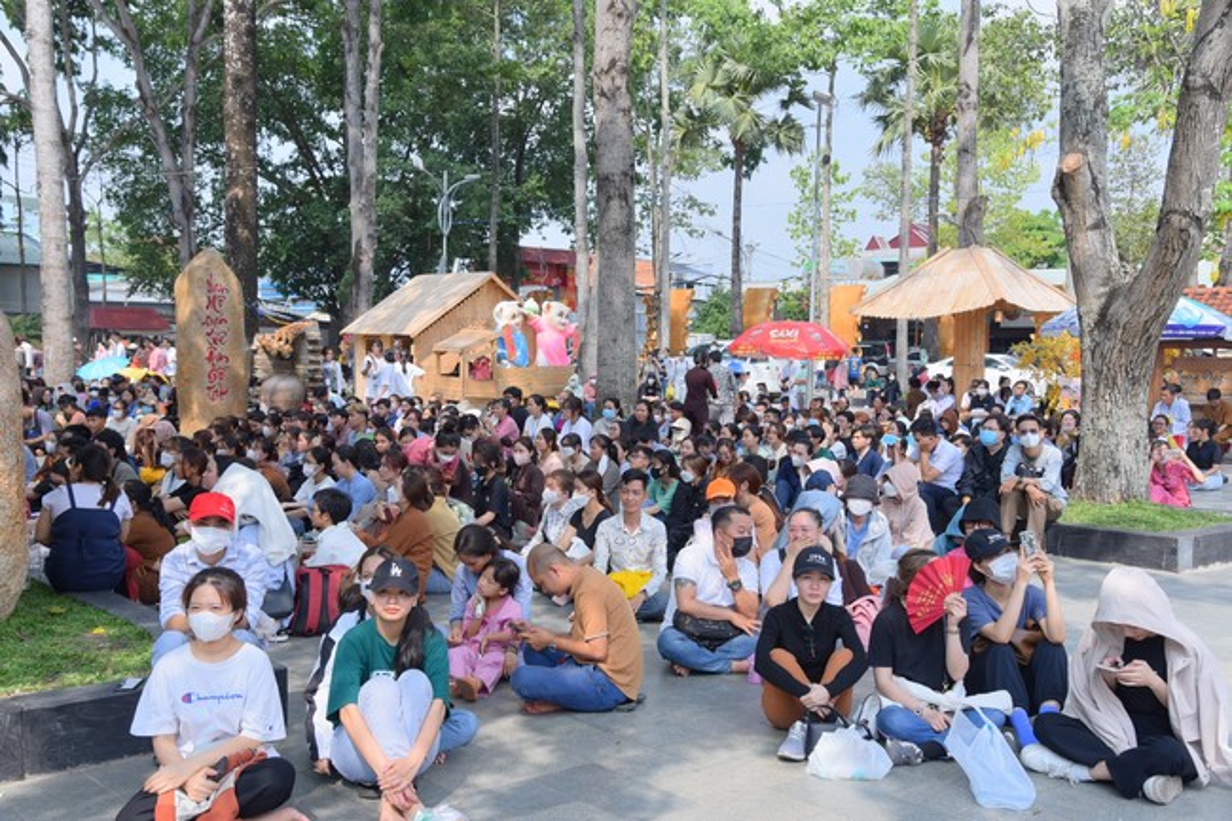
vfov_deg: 35.0
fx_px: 1300
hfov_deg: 50.7
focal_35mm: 38
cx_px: 616
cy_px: 410
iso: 100
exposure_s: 1/200
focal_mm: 38
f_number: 8
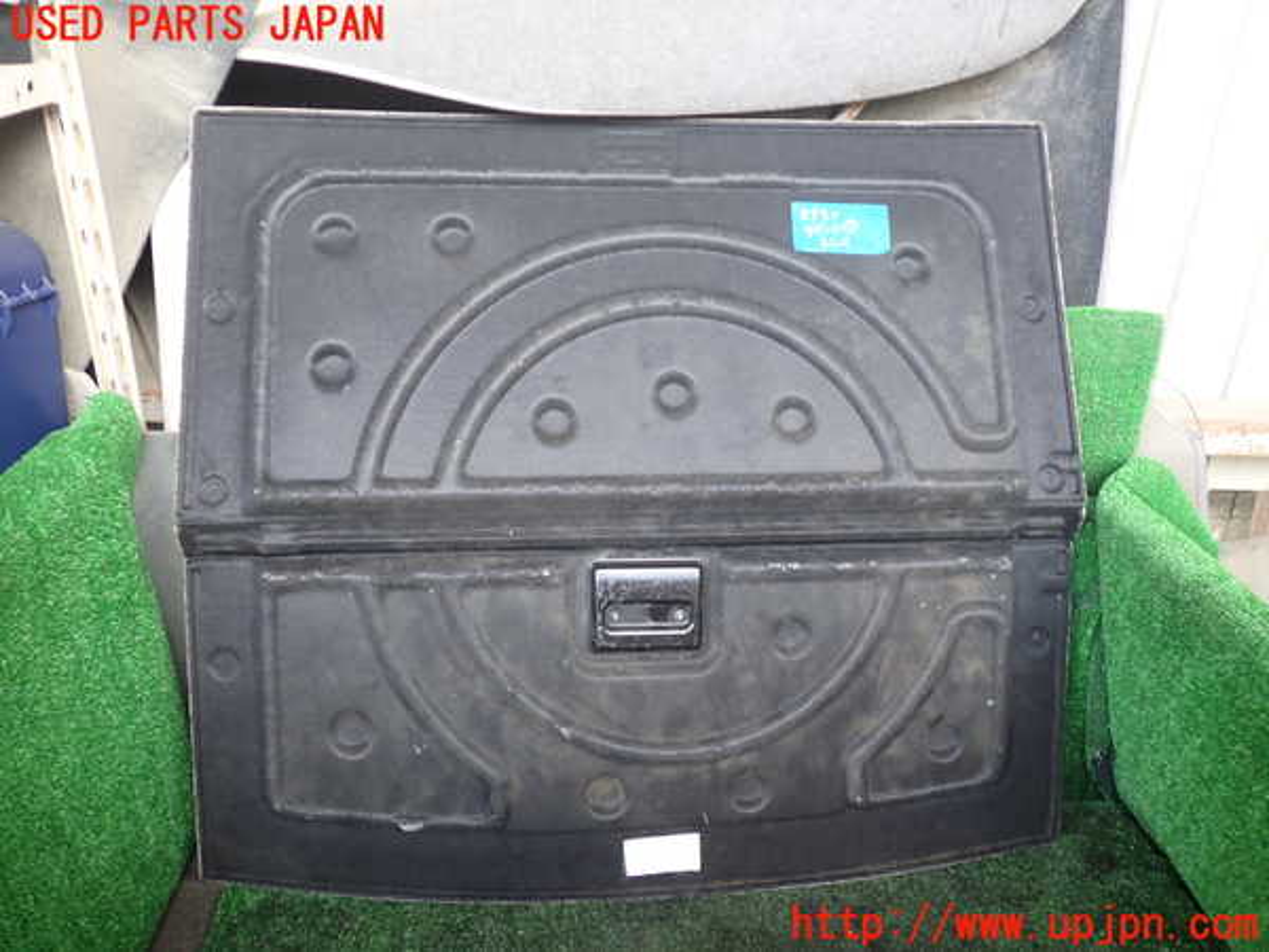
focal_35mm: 30
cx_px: 634
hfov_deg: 60.0
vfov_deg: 46.8
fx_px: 1100
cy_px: 476
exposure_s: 1/60
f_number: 2.3
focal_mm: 5.4
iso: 200
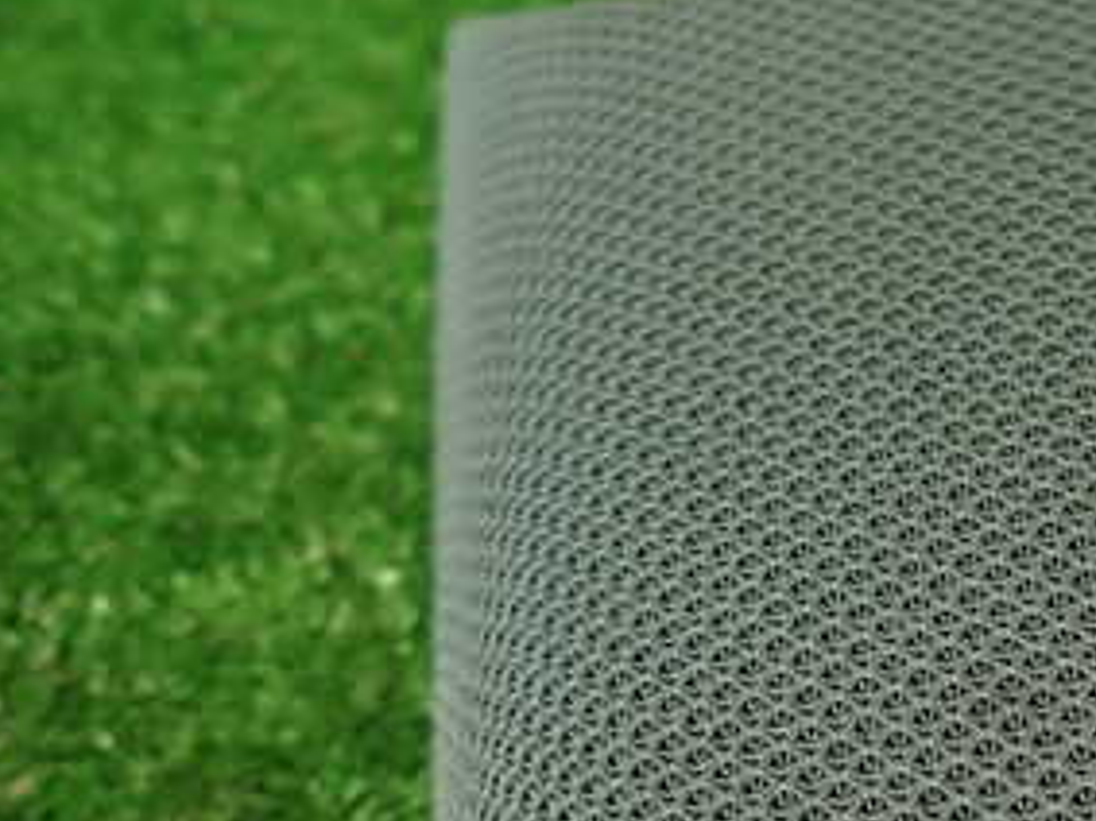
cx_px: 1053
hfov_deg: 33.6
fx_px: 1677
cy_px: 705
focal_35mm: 53
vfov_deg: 26.8
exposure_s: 1/60
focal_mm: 4.5
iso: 200
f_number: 2
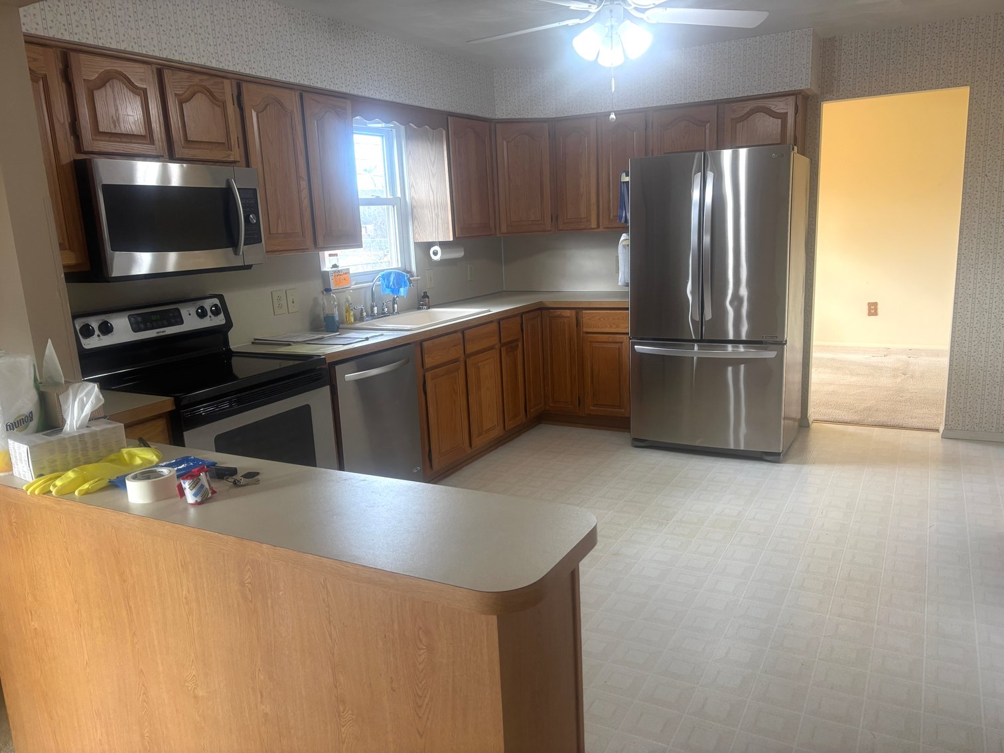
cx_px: 502
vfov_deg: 53.1
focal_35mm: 26
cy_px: 376
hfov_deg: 67.3
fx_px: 754
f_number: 1.6
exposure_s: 1/60
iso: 125
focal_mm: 5.96
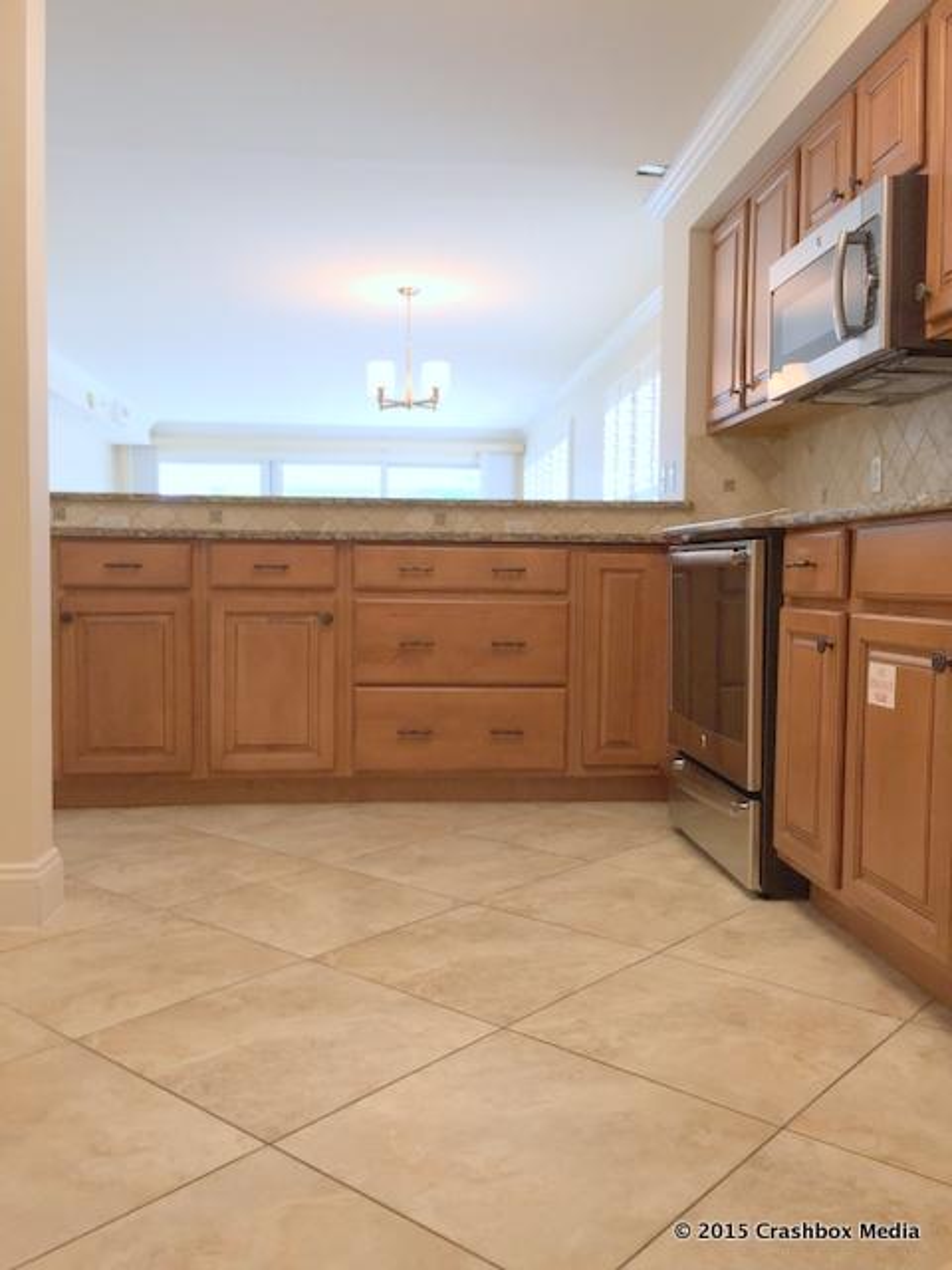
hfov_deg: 48.2
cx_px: 476
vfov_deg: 61.7
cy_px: 635
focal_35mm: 29
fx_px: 1063
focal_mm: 4.15
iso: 40
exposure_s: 1/60
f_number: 2.2
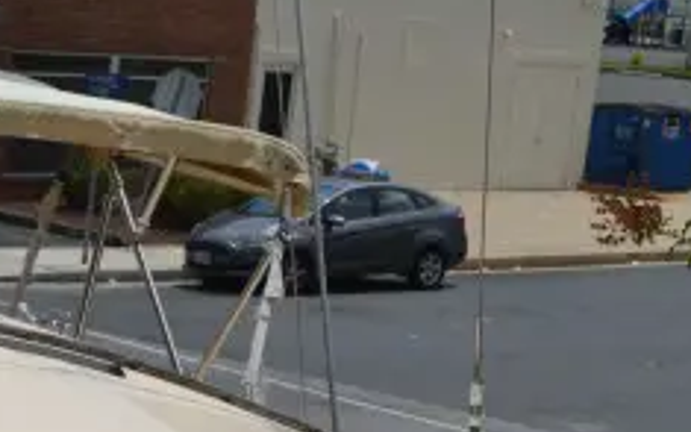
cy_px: 398
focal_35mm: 133
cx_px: -185
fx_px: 2505
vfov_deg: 9.8
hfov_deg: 15.0
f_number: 10
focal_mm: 32
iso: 100
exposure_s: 1/400
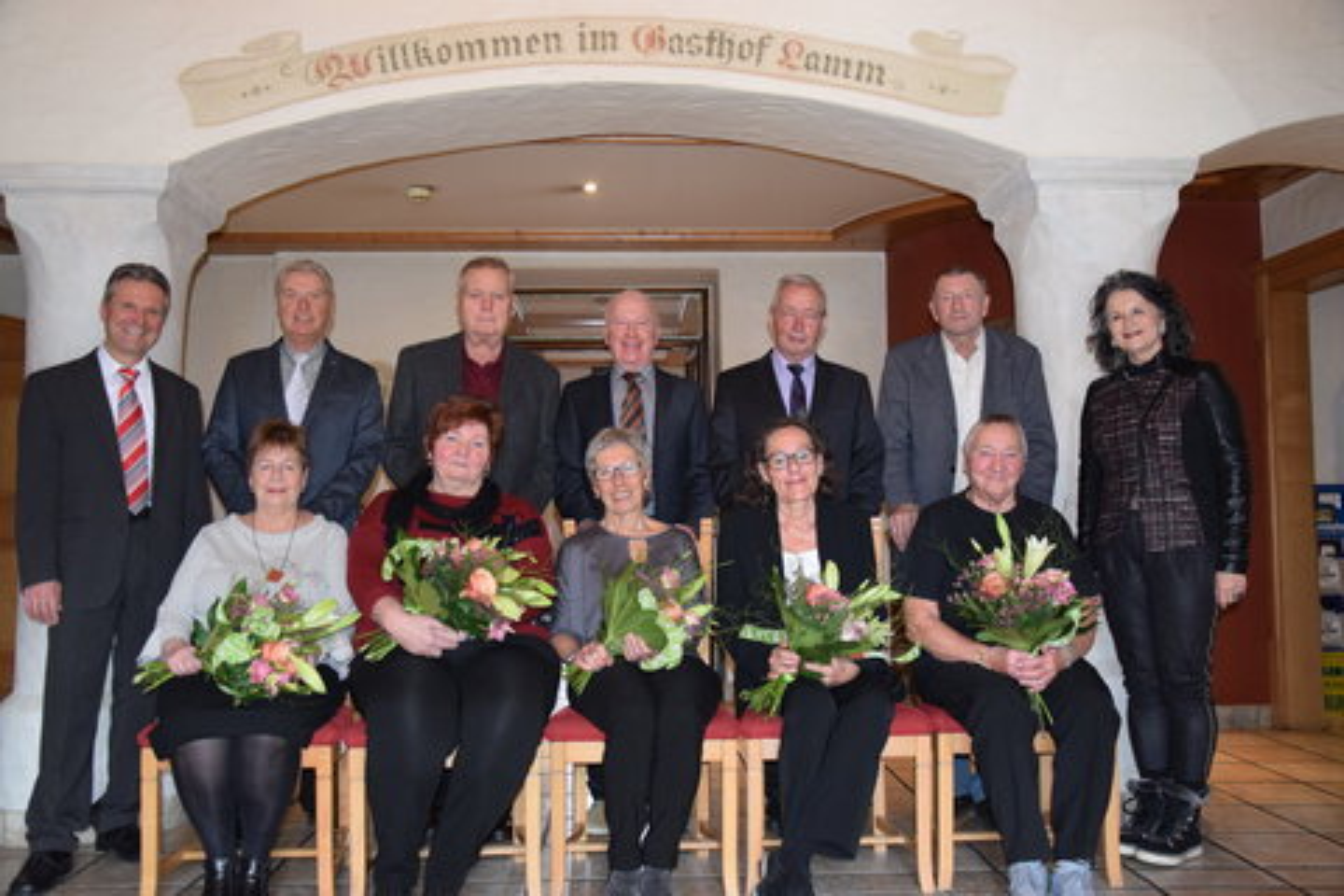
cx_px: 672
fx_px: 1232
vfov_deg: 40.0
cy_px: 448
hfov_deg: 57.2
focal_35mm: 33
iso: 1600
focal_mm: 22
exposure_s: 1/60
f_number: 3.8
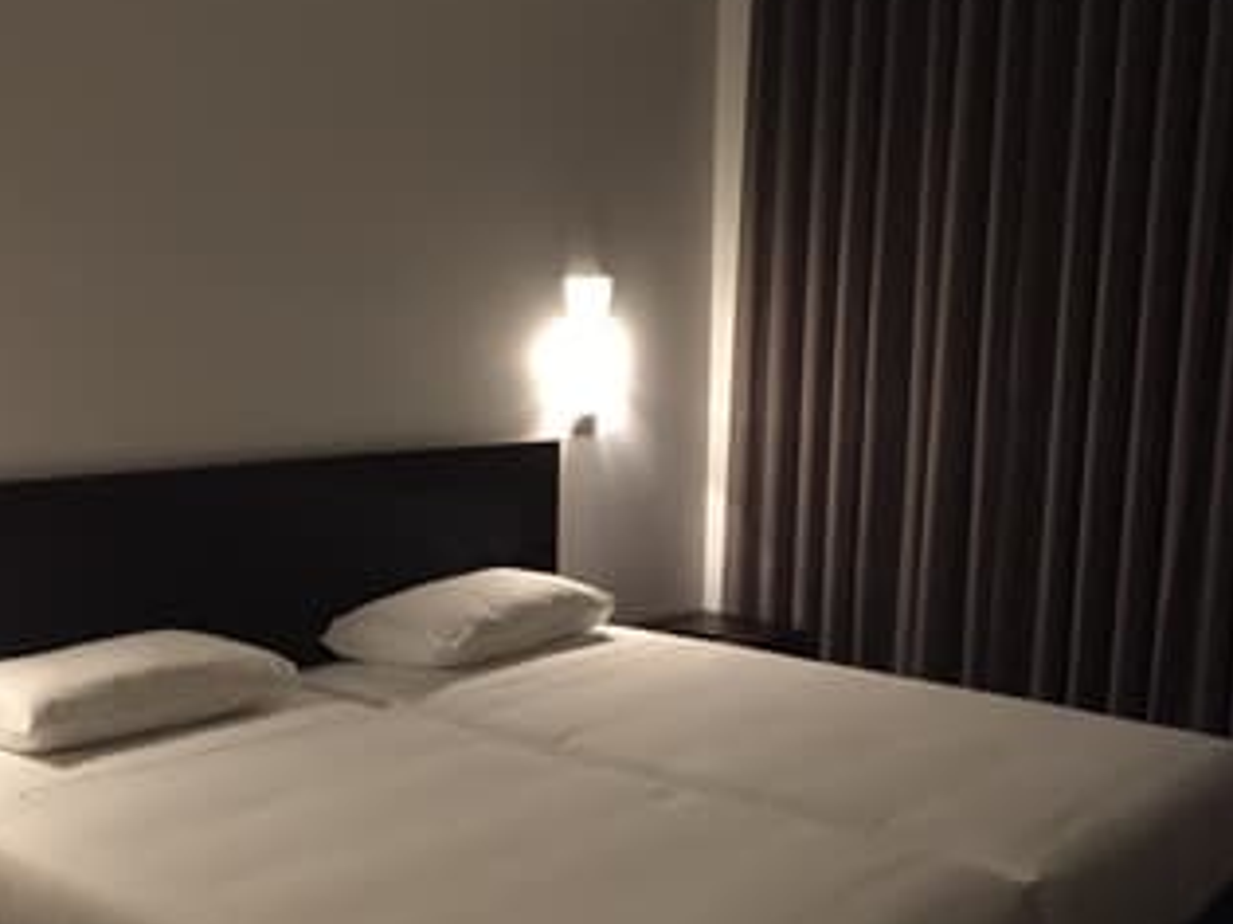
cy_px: 550
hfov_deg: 41.2
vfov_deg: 31.4
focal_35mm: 46
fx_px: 1638
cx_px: 654
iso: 250
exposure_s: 1/17
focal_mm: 4.15
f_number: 2.2
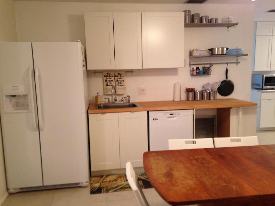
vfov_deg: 42.9
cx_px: 138
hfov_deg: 55.4
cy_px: 103
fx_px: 262
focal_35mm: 33
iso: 200
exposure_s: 1/20
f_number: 2.4
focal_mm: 4.12
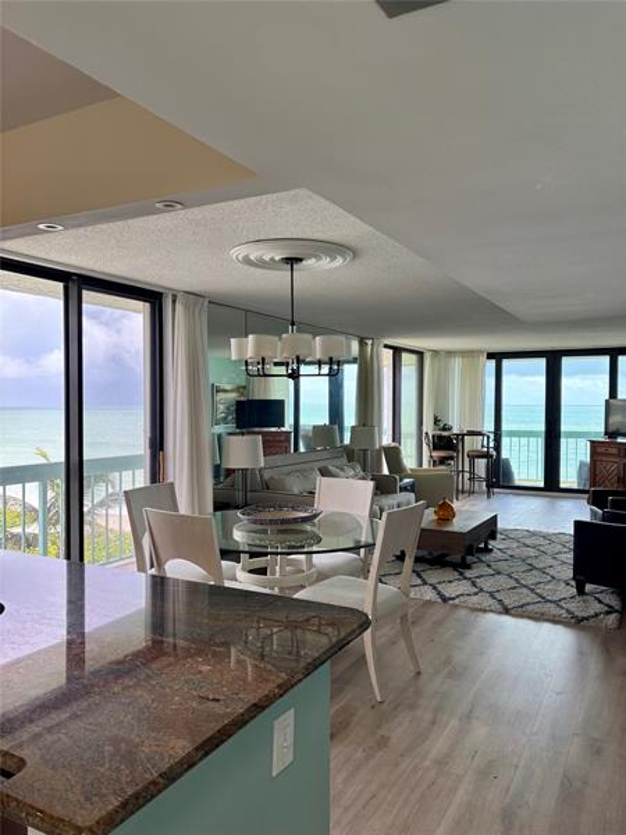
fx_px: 627
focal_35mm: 26
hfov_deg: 53.1
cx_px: 313
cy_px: 418
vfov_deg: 67.3
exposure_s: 1/169
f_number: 1.6
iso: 64
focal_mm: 5.96
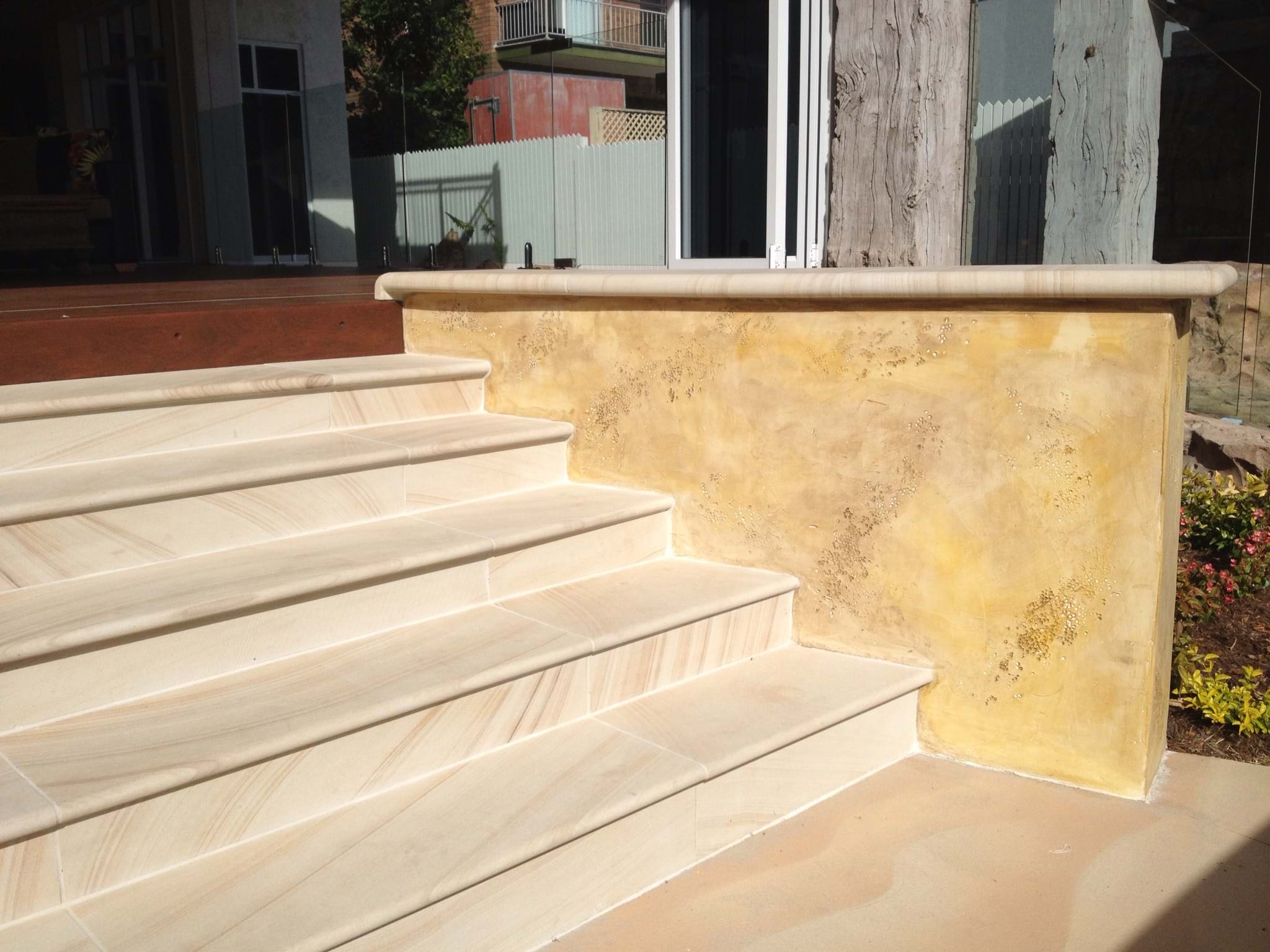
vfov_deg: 40.7
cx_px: 635
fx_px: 1284
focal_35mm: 35
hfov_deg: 52.6
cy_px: 476
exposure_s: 1/4255
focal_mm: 4.28
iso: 50
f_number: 2.4
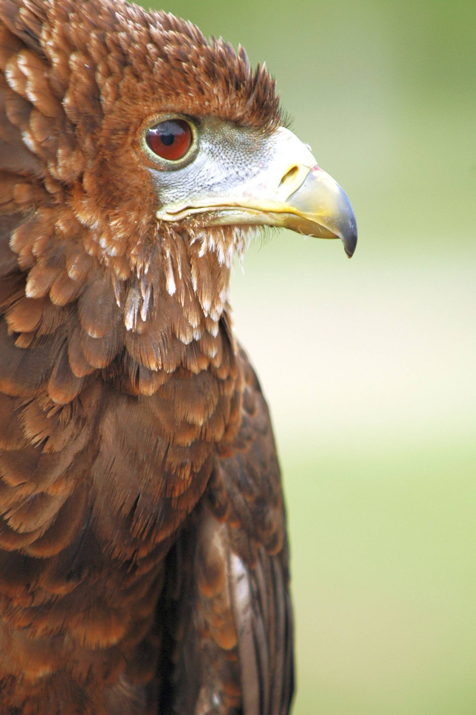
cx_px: 238
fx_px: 8346
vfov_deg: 4.9
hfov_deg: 3.3
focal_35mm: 420
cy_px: 358
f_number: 4
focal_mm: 280
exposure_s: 1/400
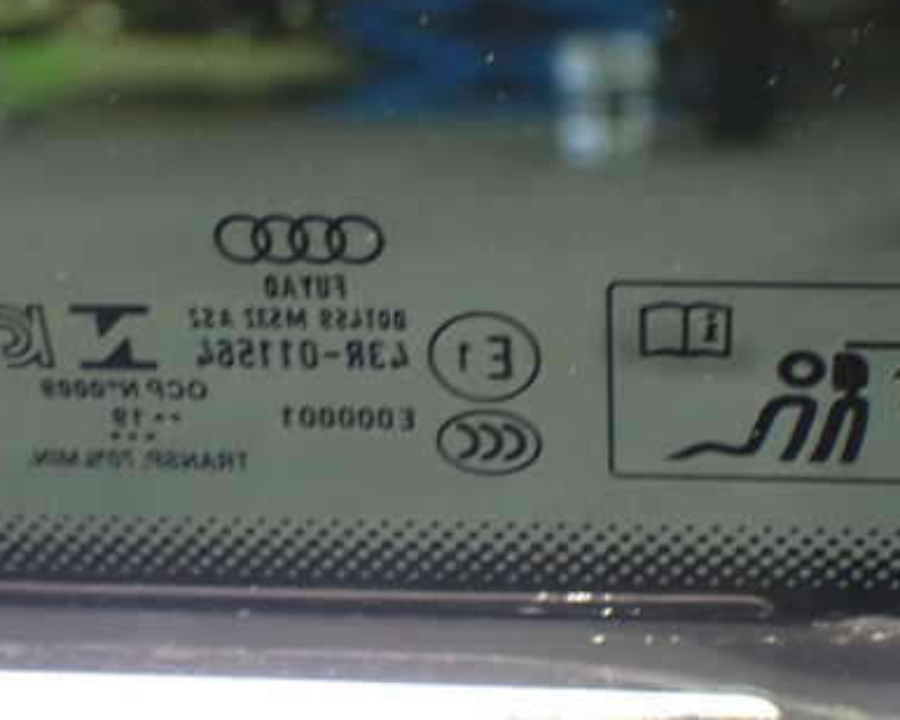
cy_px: 386
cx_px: 372
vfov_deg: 20.2
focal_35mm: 76
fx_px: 2024
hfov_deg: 25.0
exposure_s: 1/13
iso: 800
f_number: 3.2
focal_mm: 9.01
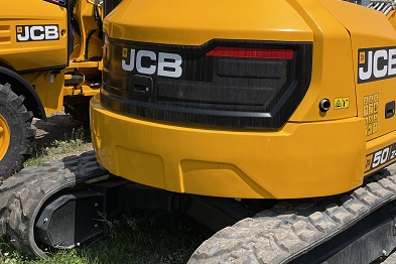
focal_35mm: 55
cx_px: 255
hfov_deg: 36.0
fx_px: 605
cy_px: 78
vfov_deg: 24.4
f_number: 1.6
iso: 32
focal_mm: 4.2
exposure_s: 1/3300
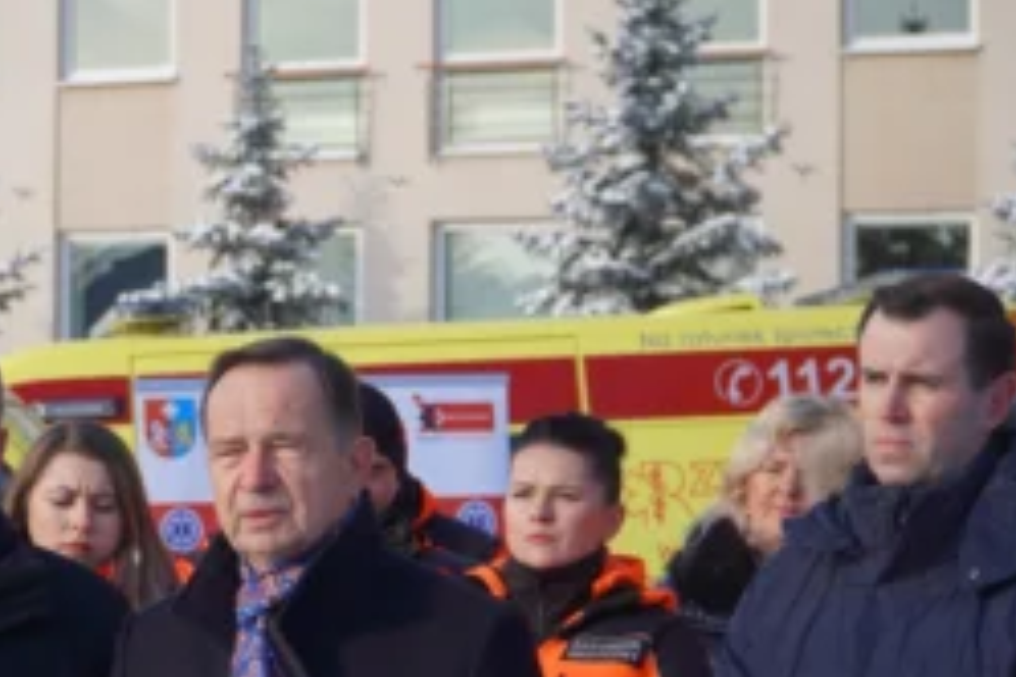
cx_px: 131
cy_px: 477
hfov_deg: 15.6
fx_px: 3669
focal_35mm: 130
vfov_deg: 10.5
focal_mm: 48
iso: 100
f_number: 4.5
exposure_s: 1/400
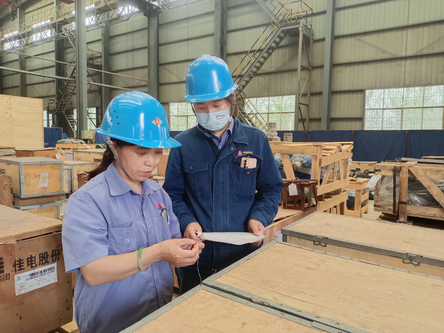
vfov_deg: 54.9
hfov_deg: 69.4
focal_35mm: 25
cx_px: 222
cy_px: 166
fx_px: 321
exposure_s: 1/50
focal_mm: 4.71
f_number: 1.79
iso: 469
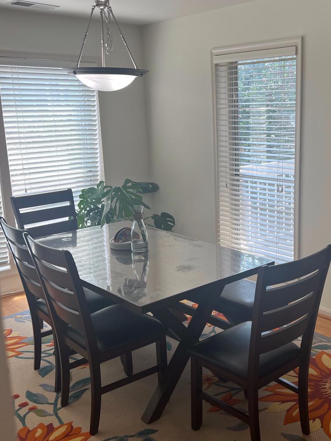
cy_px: 223
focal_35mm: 39
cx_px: 244
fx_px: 497
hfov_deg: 36.1
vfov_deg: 47.9
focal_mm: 5.7
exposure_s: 1/120
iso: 32
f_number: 1.5
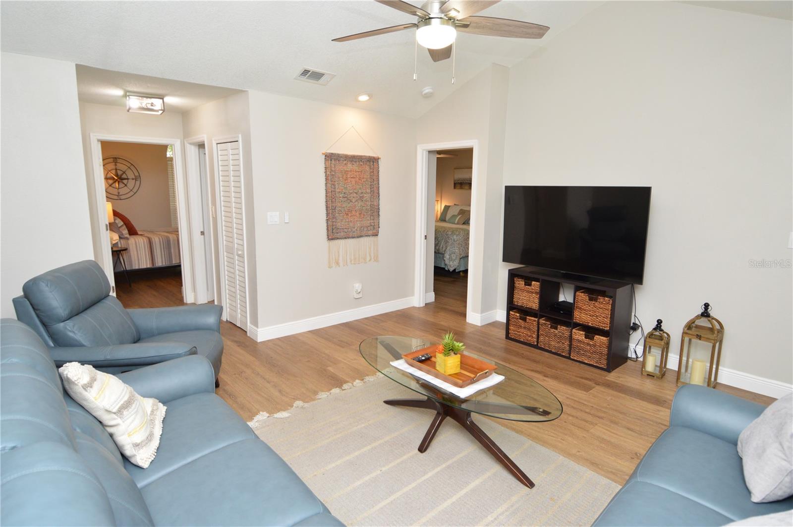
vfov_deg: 67.3
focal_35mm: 18
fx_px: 396
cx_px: 396
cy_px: 264
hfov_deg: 90.1
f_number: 4
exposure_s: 1/60
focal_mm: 12
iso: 450
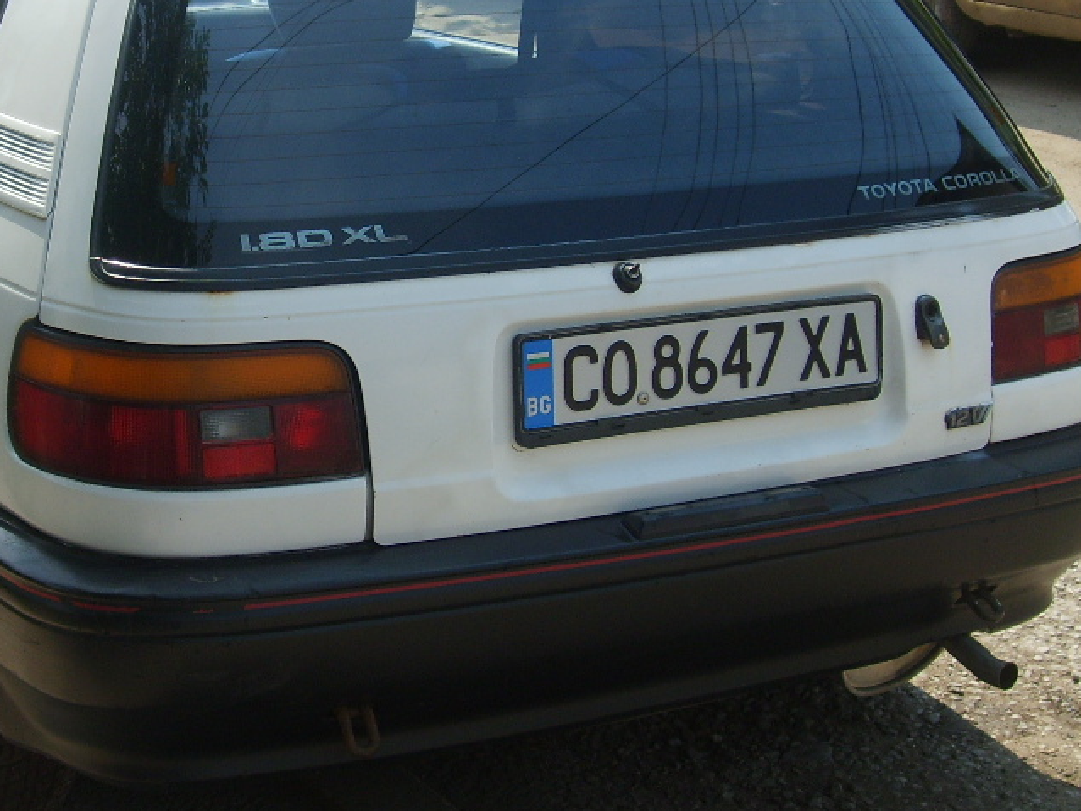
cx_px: 286
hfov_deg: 27.8
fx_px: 2156
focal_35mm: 69
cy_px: 293
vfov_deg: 21.3
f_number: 3
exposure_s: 1/750
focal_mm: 7.2
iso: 50
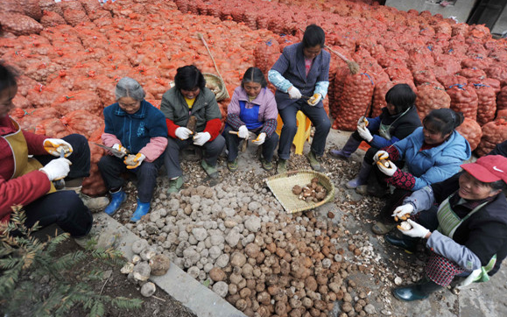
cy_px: 158
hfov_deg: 88.0
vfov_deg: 62.2
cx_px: 256
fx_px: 263
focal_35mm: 19
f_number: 5.6
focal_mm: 18
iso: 400
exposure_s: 1/2000
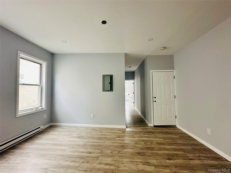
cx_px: 116
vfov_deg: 85.7
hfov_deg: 102.1
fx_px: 93
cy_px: 86
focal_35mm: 14
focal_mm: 2.22
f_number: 2.2
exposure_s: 1/120
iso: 250
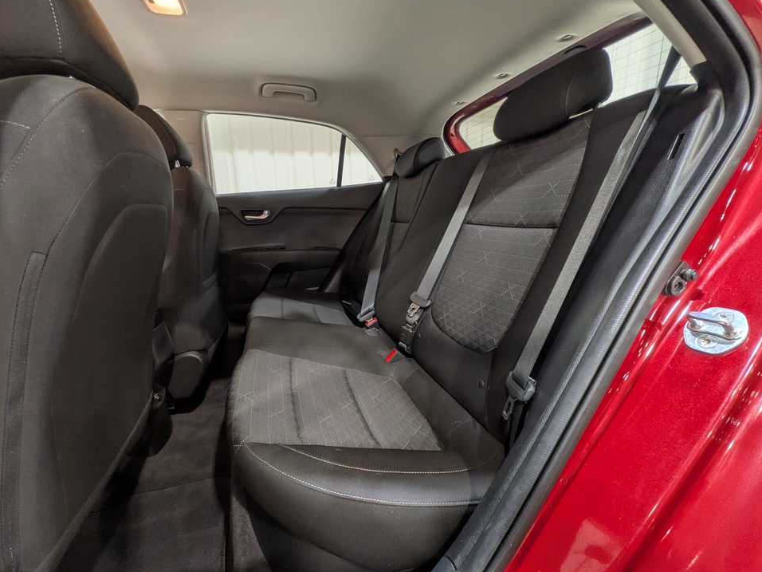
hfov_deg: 98.0
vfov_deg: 81.7
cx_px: 355
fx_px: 330
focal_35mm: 15
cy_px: 287
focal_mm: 1.83
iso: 59
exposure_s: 1/25
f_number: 2.2
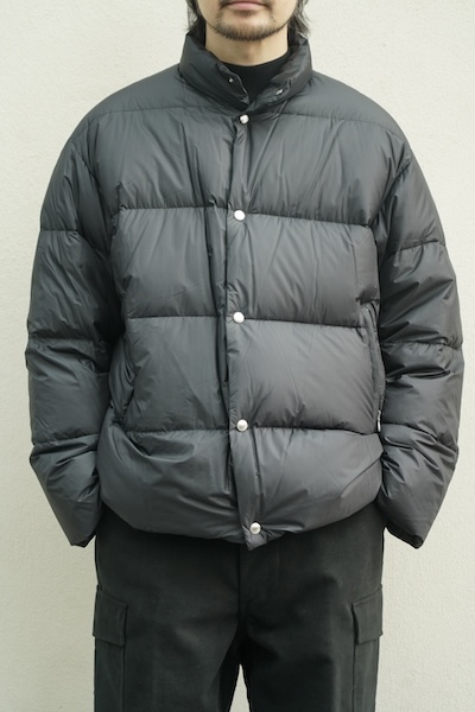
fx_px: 2078
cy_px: 356
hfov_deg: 13.0
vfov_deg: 19.5
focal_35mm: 105
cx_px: 238
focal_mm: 105
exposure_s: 1/125
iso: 320
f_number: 4
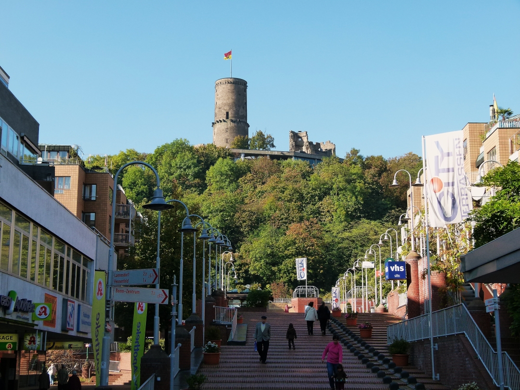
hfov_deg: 33.8
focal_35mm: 57
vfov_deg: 25.7
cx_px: 260
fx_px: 856
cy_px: 195
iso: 160
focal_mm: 10.2
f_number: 4
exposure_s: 1/400
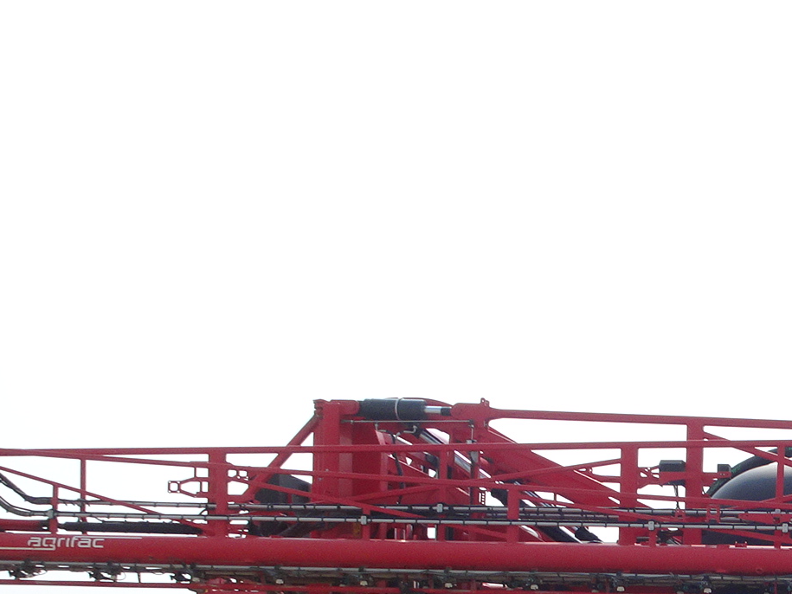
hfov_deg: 25.3
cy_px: 837
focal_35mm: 68
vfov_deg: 19.4
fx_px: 1556
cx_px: 981
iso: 80
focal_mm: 4.1
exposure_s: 1/1000
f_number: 3.5
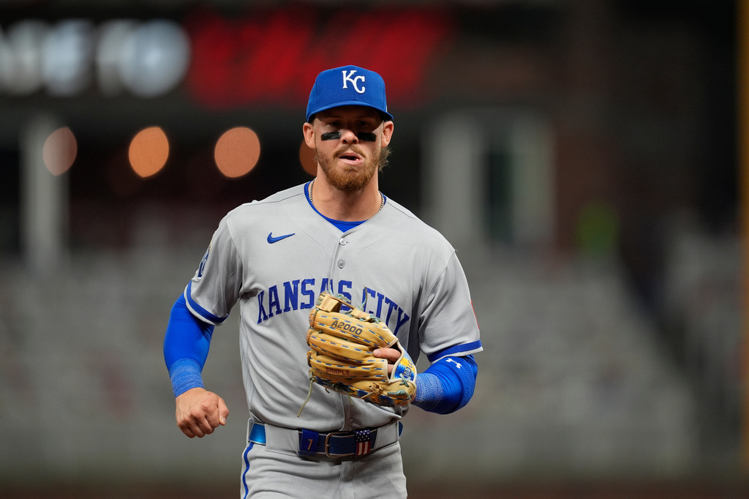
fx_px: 8319
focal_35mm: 400
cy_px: 250
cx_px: 374
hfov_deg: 5.2
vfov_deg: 3.4
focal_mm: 400
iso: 2000
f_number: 2.8
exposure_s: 1/2000
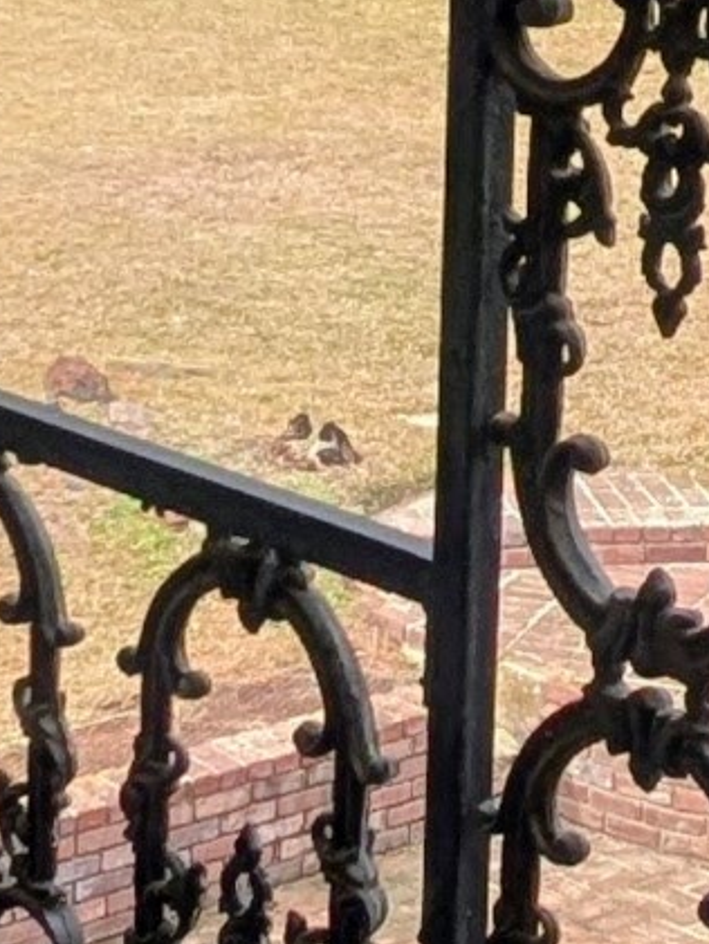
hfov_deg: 11.1
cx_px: 469
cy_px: 265
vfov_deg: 14.8
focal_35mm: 133
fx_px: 3630
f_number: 2.2
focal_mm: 1.85
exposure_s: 1/146
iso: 47
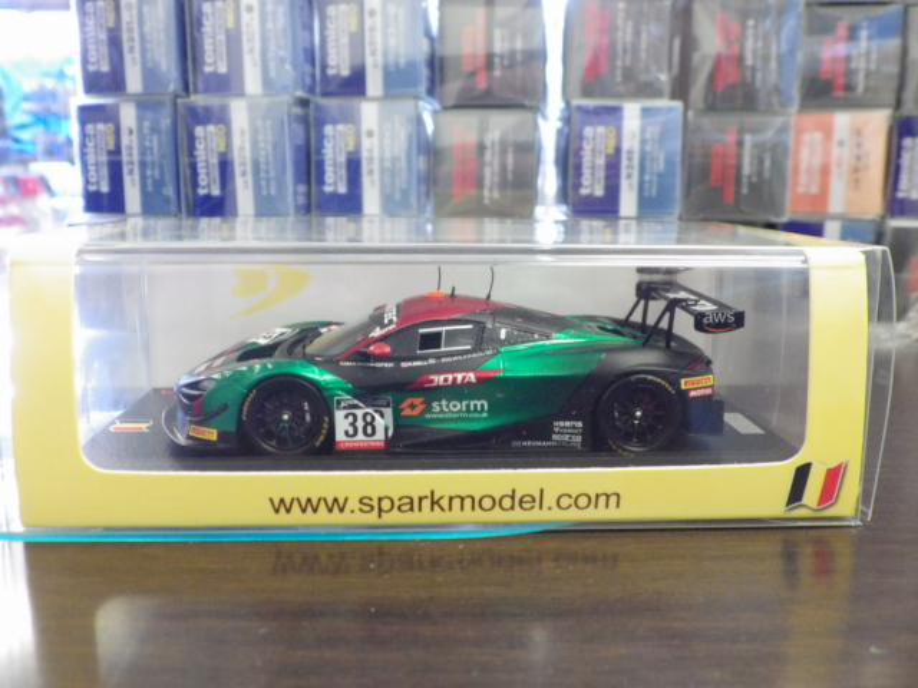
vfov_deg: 41.8
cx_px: 459
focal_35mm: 34
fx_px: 902
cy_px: 344
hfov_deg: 54.0
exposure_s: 1/40
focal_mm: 6.2
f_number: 3.4
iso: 800
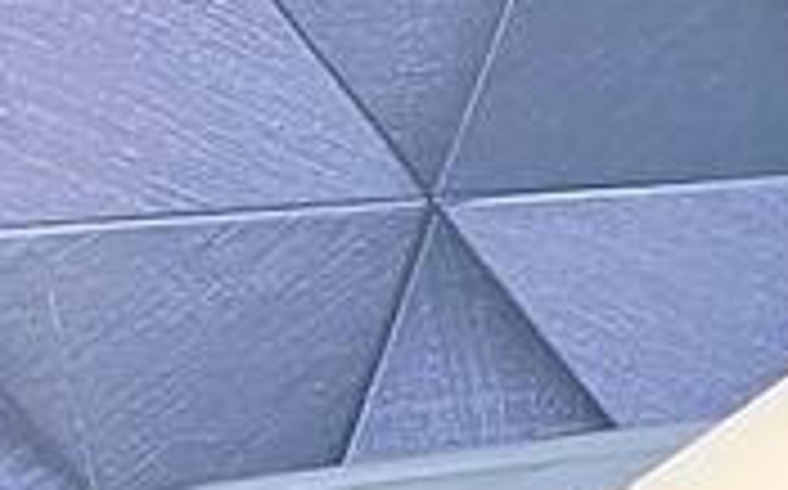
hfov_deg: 8.9
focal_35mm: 189
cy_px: 1322
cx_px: 2441
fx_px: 4055
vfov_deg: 6.5
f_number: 1.5
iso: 125
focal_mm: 5.7
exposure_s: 1/88
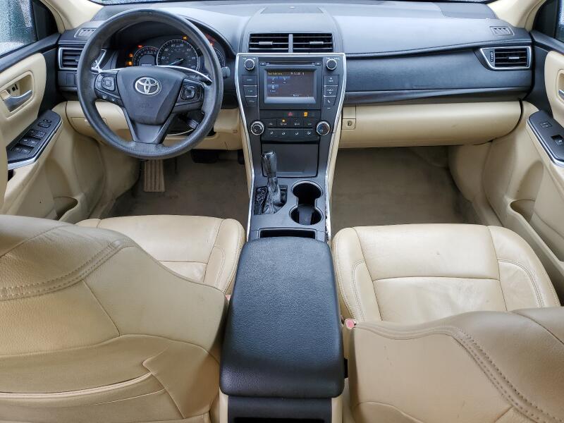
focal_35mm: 26
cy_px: 212
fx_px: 424
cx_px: 282
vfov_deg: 53.1
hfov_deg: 67.3
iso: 50
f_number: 1.5
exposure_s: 1/196
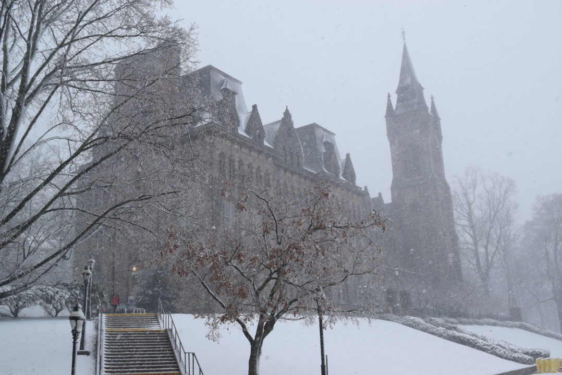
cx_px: 281
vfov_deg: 35.5
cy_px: 188
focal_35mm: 38
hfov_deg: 51.3
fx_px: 585
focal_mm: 25
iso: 360
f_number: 8
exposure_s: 1/250
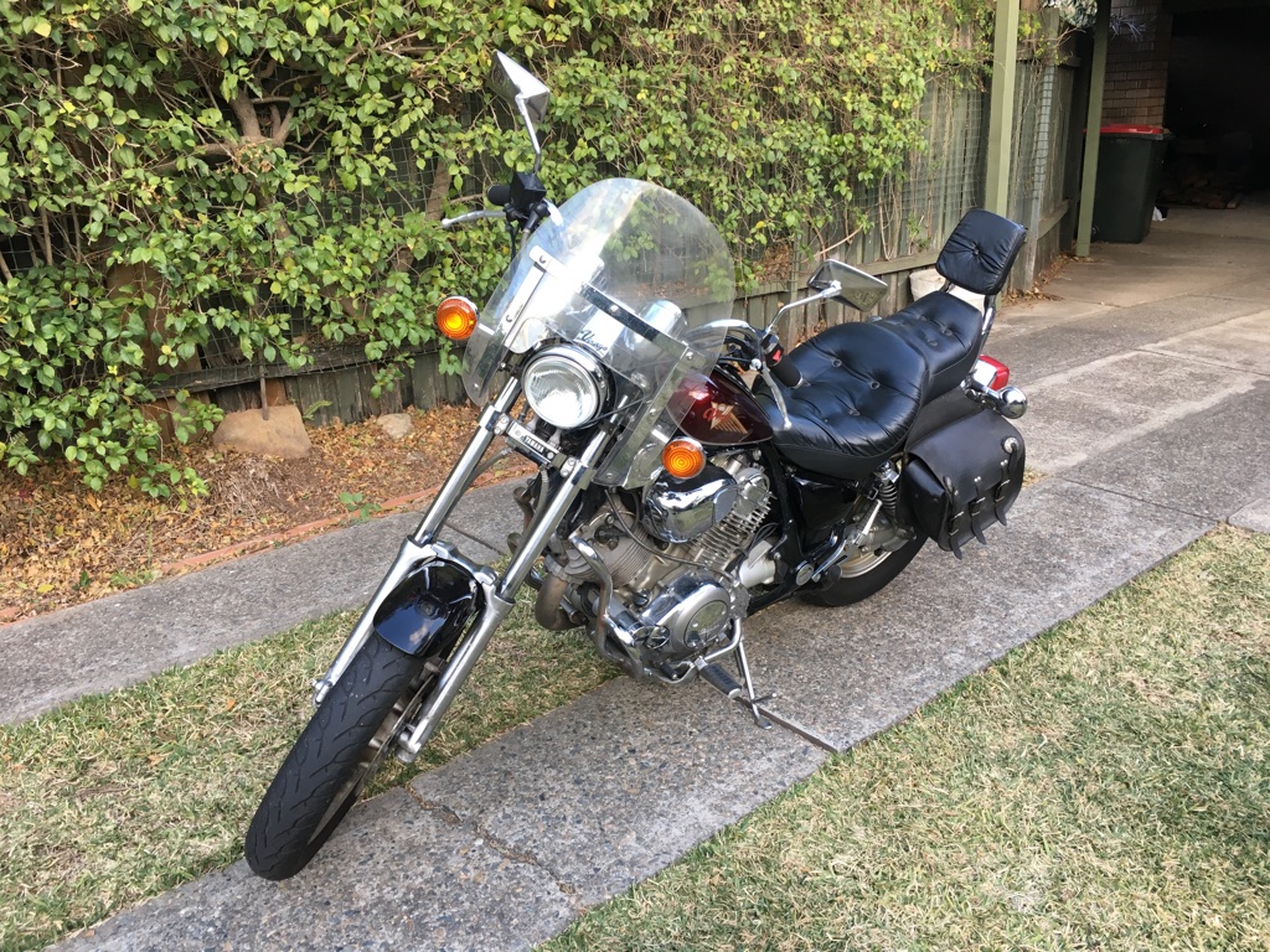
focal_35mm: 29
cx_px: 635
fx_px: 1064
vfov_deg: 48.2
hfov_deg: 61.7
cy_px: 476
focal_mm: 4.15
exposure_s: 1/33
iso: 25
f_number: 2.2
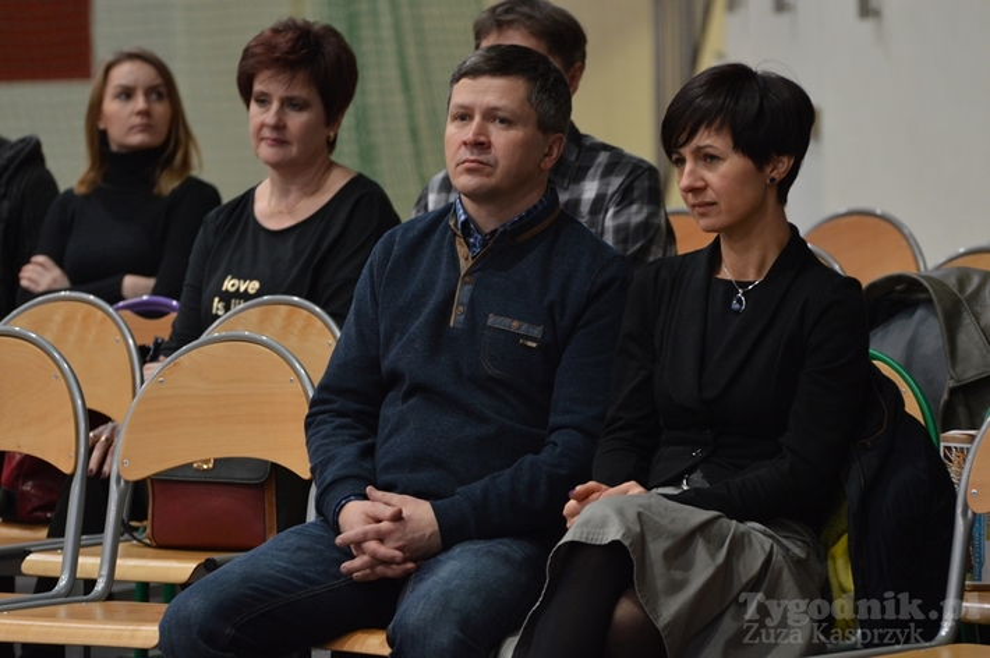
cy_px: 329
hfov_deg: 8.3
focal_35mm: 248
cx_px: 495
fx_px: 6800
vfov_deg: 5.5
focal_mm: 165
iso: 800
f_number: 5
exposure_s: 1/40
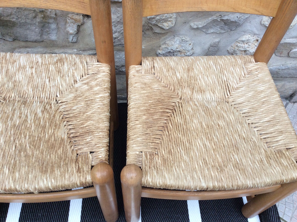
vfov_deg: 44.1
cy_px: 111
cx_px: 148
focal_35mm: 32
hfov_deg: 56.9
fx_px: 274
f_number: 2.4
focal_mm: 3.3
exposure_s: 1/100
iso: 50
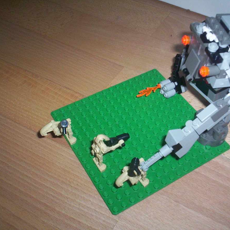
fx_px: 338
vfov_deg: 37.6
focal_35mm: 45
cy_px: 115
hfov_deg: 37.3
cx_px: 148
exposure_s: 1/60
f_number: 4.5
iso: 140
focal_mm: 4.99
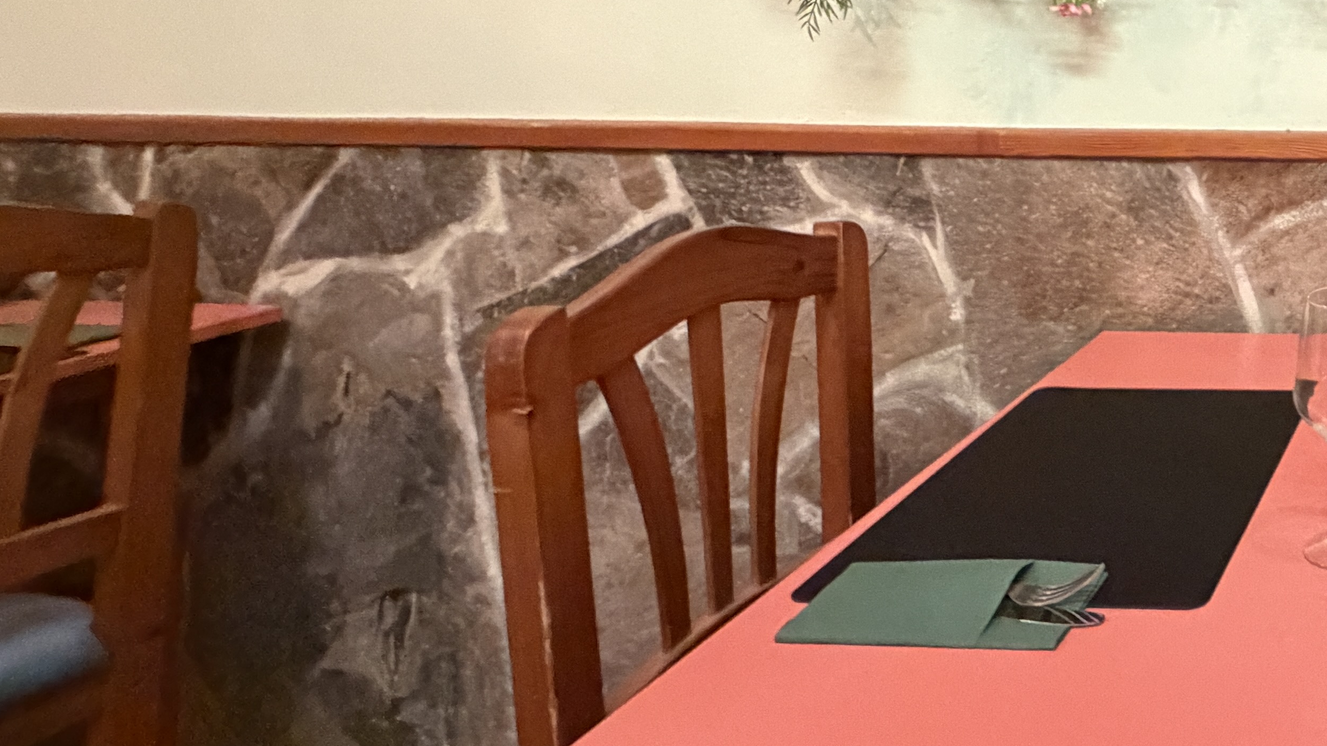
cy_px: -24
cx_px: 1495
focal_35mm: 35
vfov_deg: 30.9
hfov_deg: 42.7
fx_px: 1232
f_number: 2.2
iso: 800
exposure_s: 1/50
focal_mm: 2.22
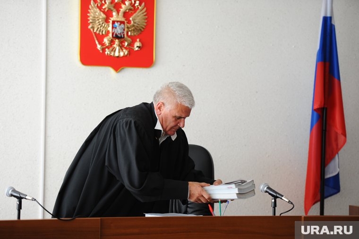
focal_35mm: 135
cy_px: 120
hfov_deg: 15.2
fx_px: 1346
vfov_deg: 10.2
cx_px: 180
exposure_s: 1/200
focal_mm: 135
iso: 800
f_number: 2.8
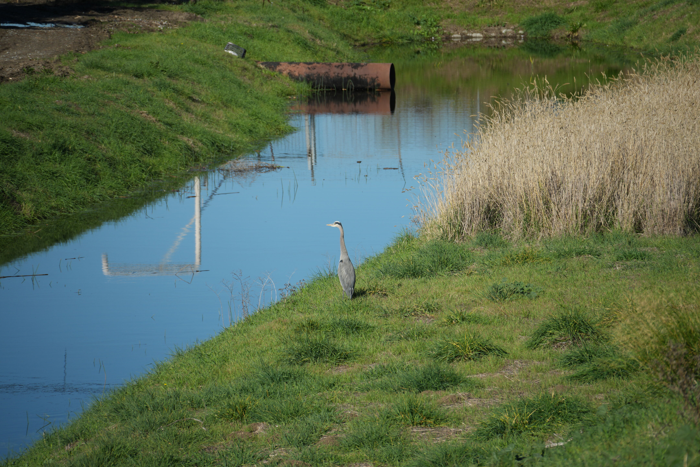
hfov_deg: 6.9
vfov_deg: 4.6
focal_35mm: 300
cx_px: 350
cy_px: 234
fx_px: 5833
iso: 160
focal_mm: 300
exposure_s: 1/640
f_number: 7.1
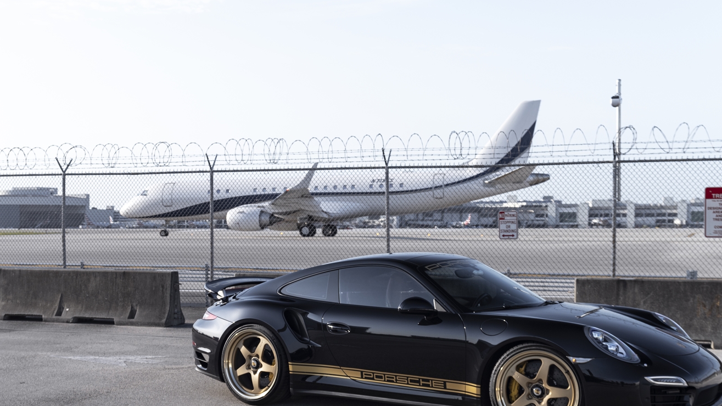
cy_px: 232
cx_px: 295
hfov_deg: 39.7
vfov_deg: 23.0
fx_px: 996
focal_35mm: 52
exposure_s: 1/320
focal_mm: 34
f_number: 5
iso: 100
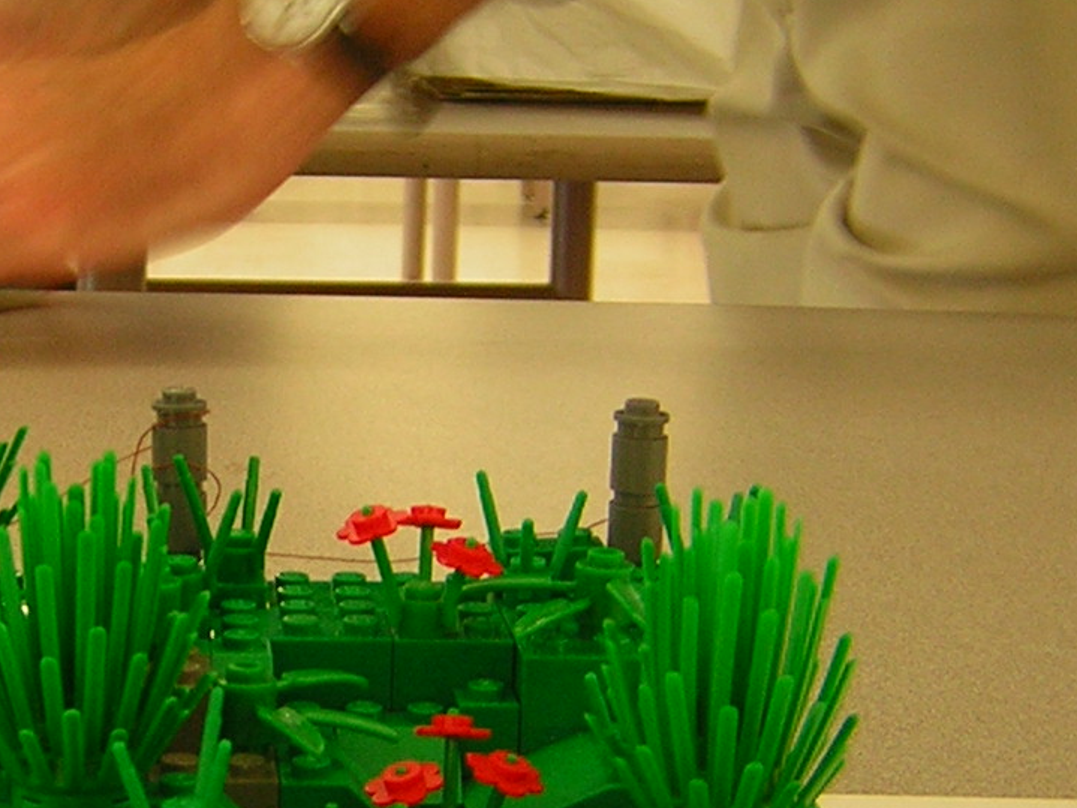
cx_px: 273
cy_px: 567
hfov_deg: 21.8
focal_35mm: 89
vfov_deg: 16.5
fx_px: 2769
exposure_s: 1/6.2
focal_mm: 5.2
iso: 59
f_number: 2.7
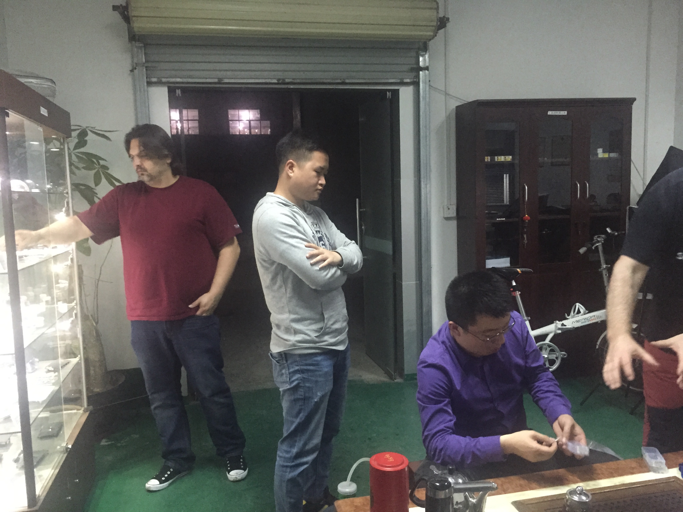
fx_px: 572
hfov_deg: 61.7
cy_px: 256
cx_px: 342
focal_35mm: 29
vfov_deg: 48.2
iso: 320
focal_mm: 4.15
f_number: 2.2
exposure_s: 1/15
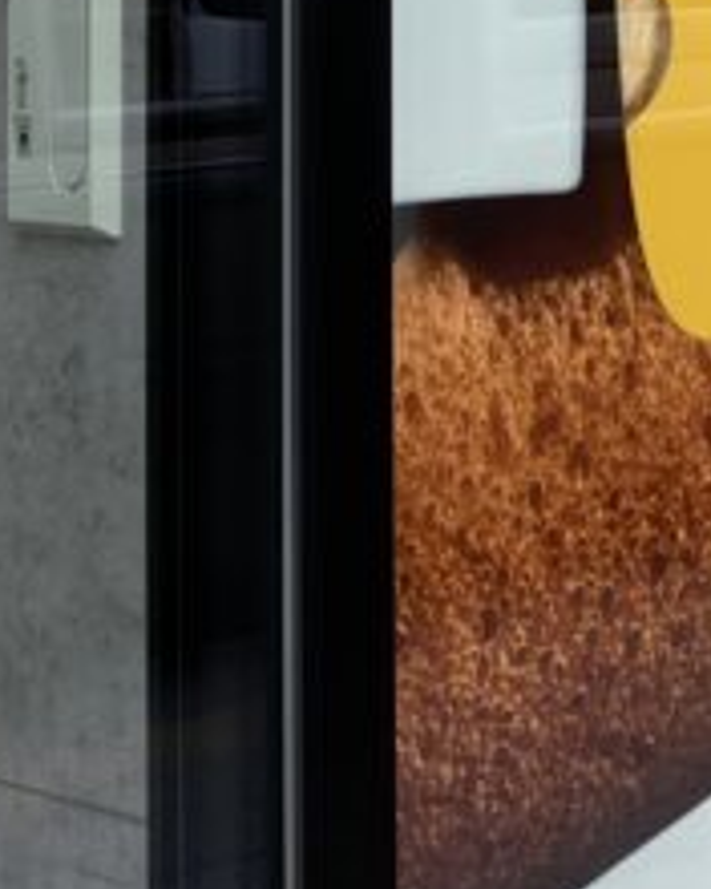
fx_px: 3341
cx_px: 913
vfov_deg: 14.3
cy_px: -384
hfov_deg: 11.8
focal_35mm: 127
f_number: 1.8
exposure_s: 1/146
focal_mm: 3.99
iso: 25
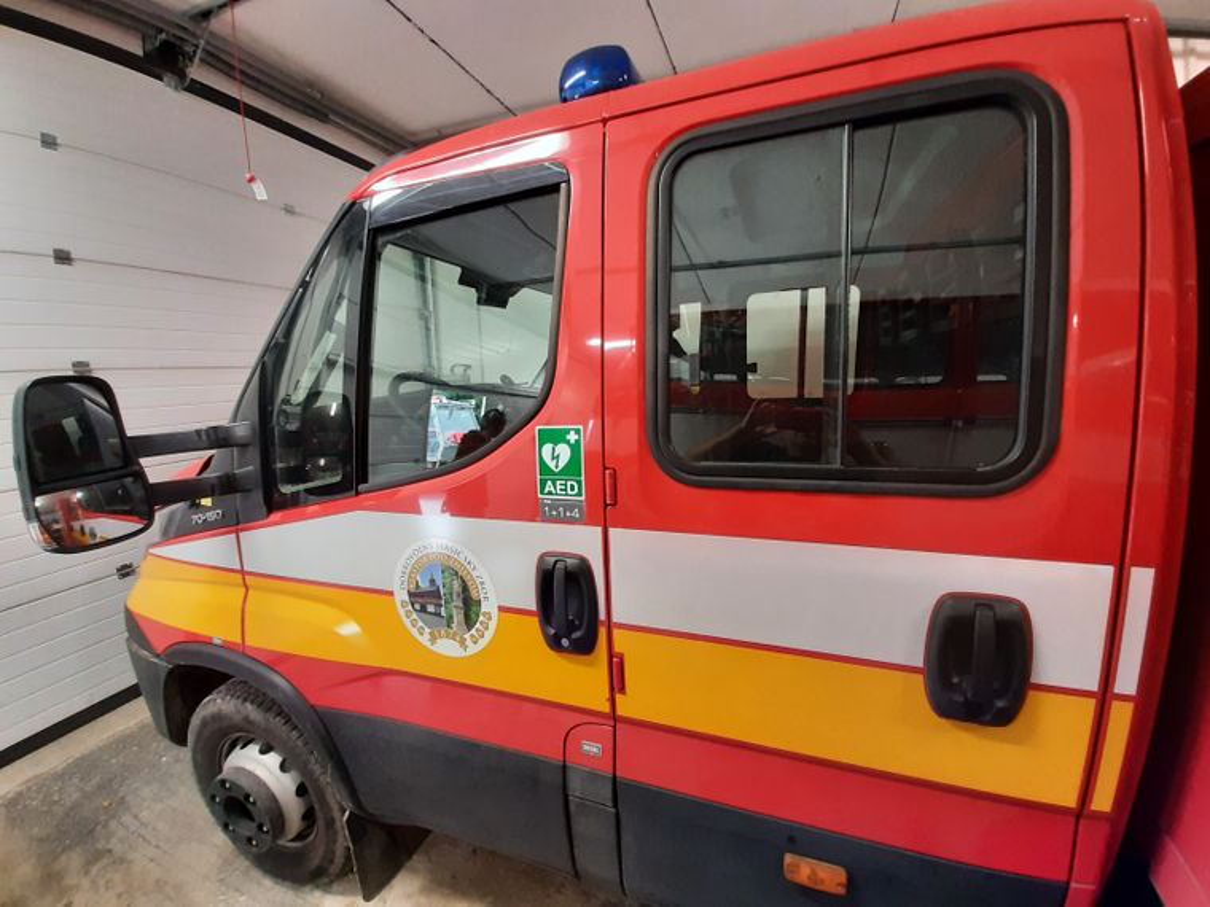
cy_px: 454
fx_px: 454
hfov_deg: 106.2
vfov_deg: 89.9
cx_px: 605
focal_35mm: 13
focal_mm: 1.42
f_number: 2.2
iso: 200
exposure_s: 1/33
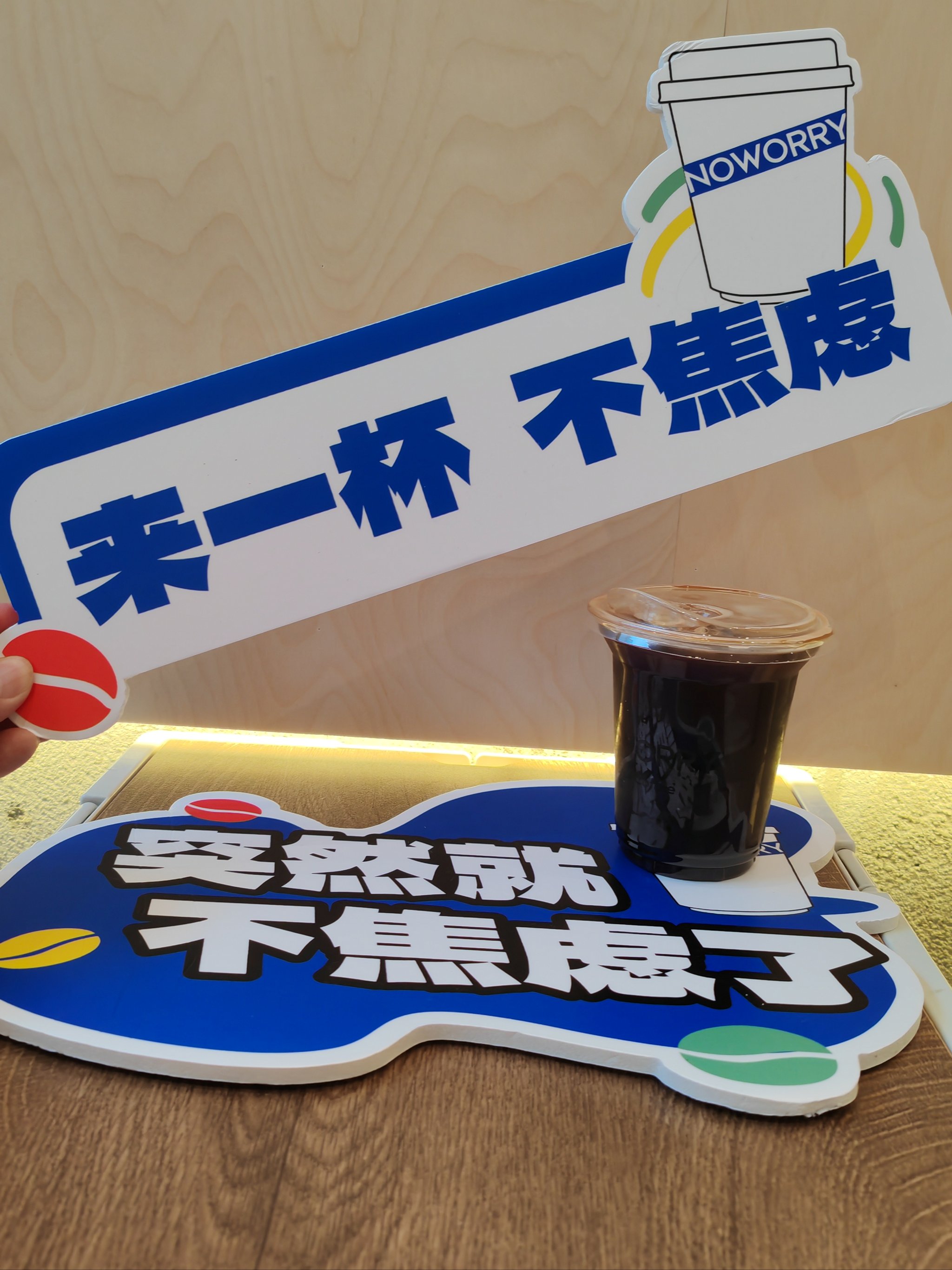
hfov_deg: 44.2
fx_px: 1173
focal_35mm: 32
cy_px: 635
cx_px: 476
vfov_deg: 56.8
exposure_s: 1/100
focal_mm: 6.12
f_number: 1.9
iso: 320
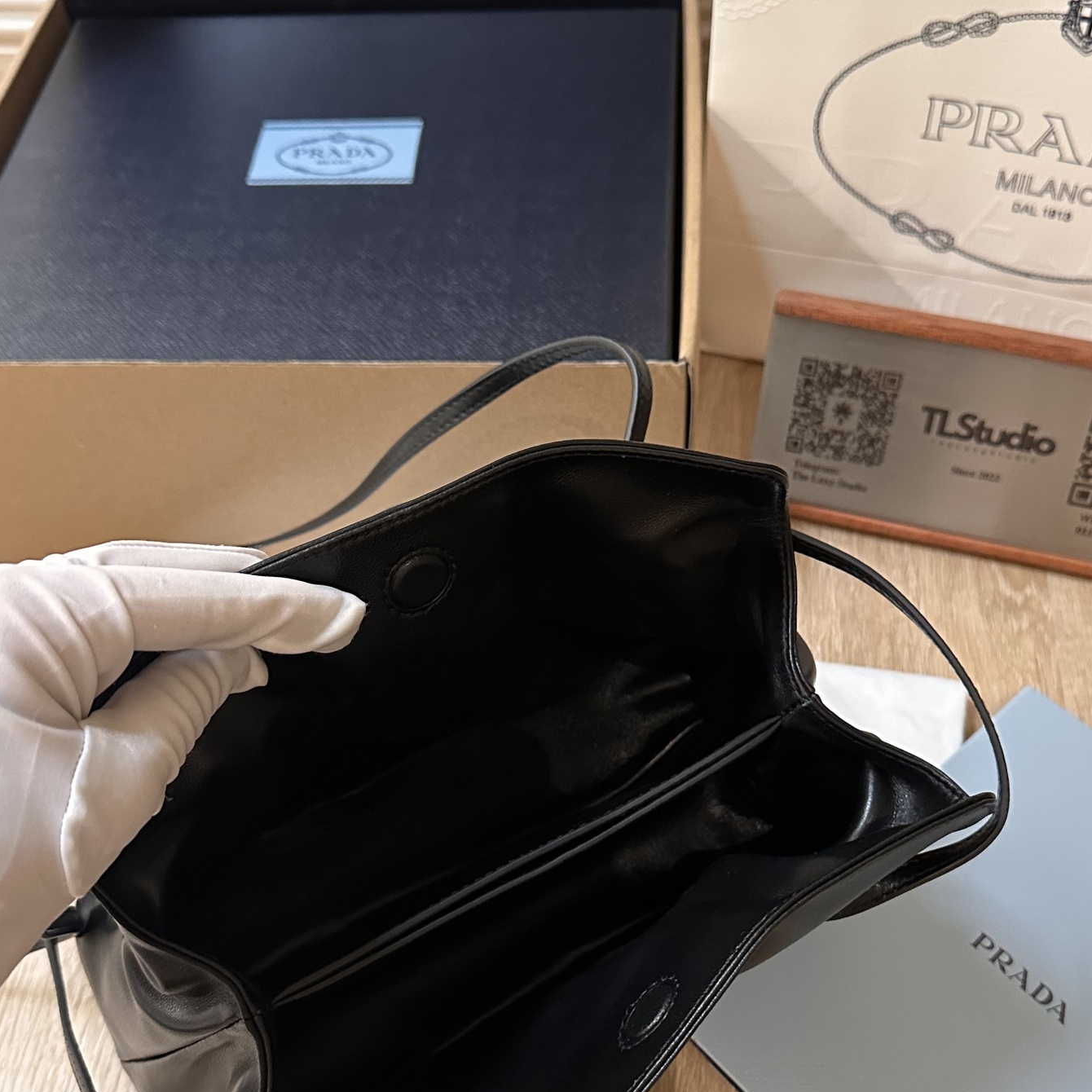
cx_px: 575
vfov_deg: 43.6
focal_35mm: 38
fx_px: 1356
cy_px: 665
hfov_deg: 43.8
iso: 640
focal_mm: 6.86
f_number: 1.78
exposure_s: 1/50
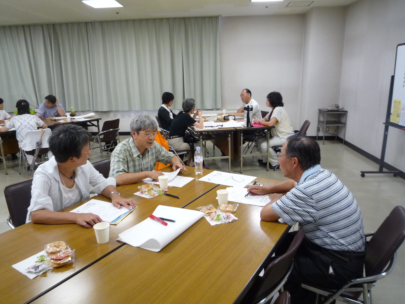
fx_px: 292
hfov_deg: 69.4
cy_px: 152
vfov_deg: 54.9
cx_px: 202
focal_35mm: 25
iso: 320
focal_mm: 4.4
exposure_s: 1/30
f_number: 2.8
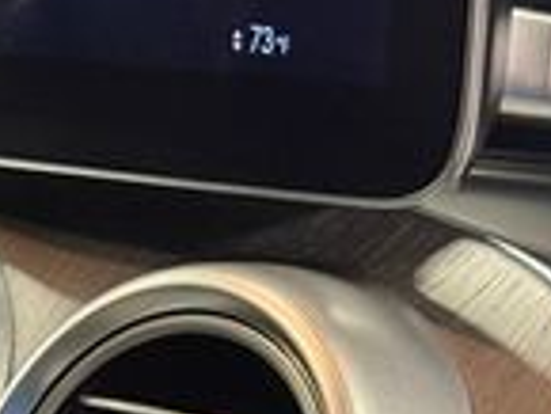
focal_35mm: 212
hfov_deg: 9.2
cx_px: -133
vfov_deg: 6.8
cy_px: 817
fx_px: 3377
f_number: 1.78
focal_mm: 6.76
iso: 250
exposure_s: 1/40
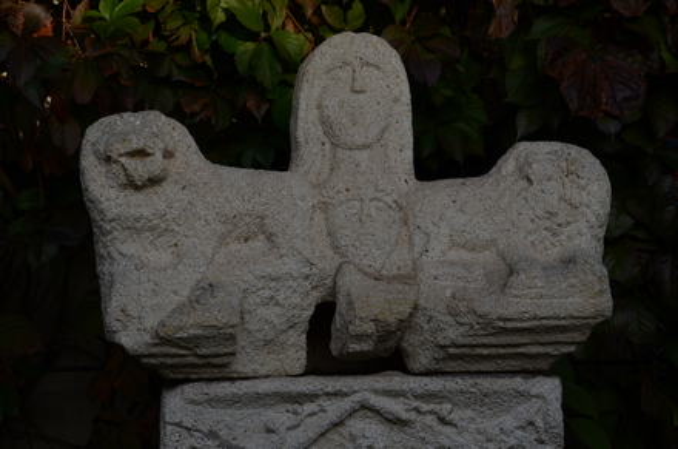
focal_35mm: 105
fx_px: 1973
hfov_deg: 19.5
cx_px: 339
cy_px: 224
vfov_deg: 13.0
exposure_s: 1/800
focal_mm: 70
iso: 400
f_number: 7.1
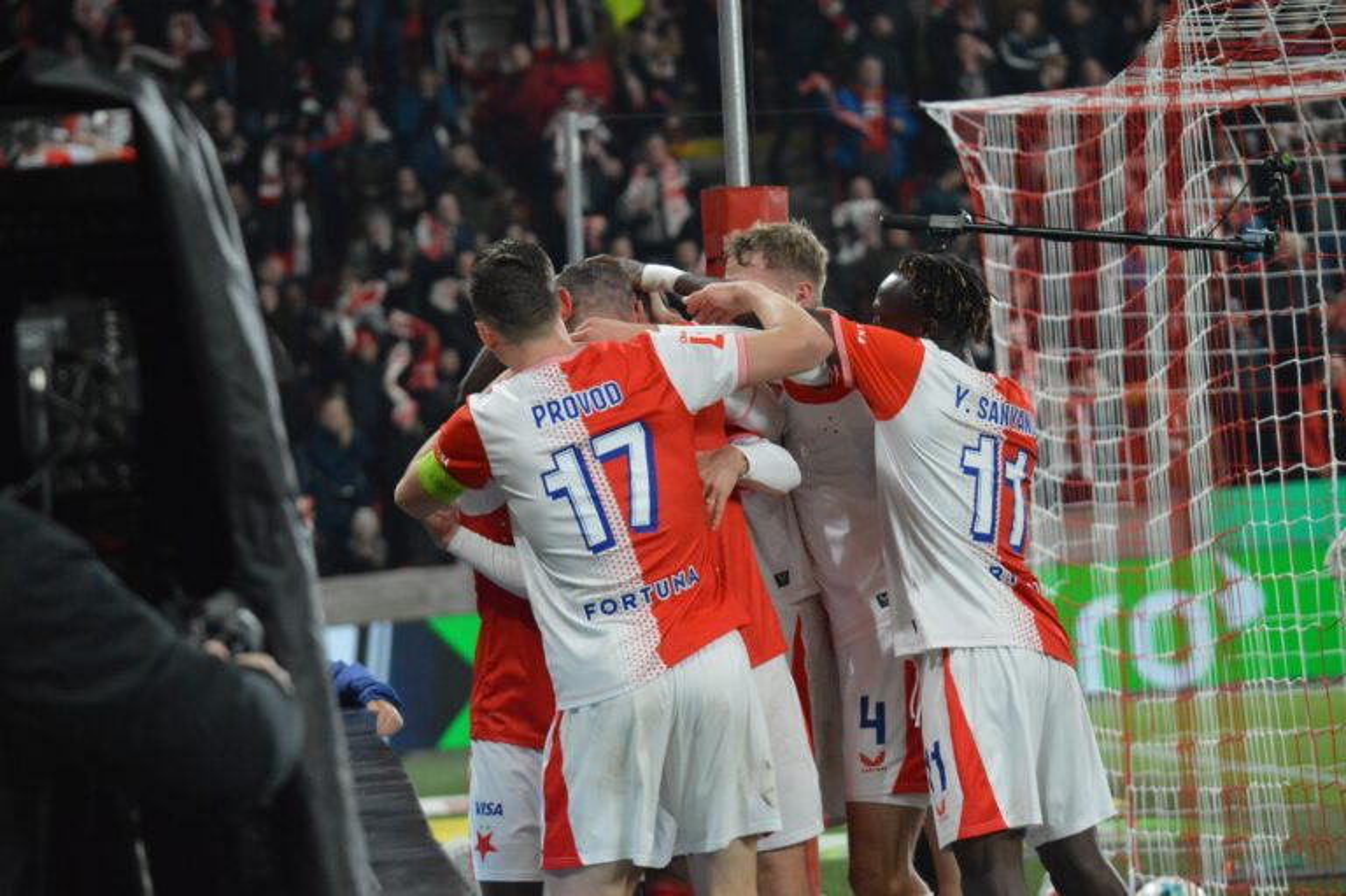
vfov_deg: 6.1
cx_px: 673
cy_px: 448
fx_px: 8407
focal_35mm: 225
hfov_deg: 9.2
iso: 3200
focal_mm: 150
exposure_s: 1/640
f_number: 4.8
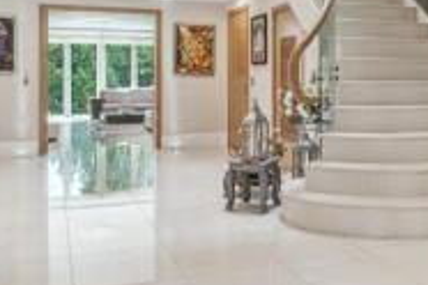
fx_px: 487
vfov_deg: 32.1
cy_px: 77
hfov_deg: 47.0
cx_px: 265
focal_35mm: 41
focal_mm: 16
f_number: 6.3
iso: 640
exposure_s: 1/30
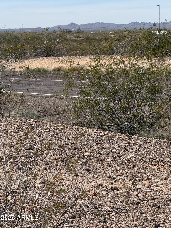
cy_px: 114
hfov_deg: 12.3
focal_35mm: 120
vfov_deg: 16.4
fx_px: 790
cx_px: 86
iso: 64
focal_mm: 15.66
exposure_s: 1/1969
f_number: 2.8
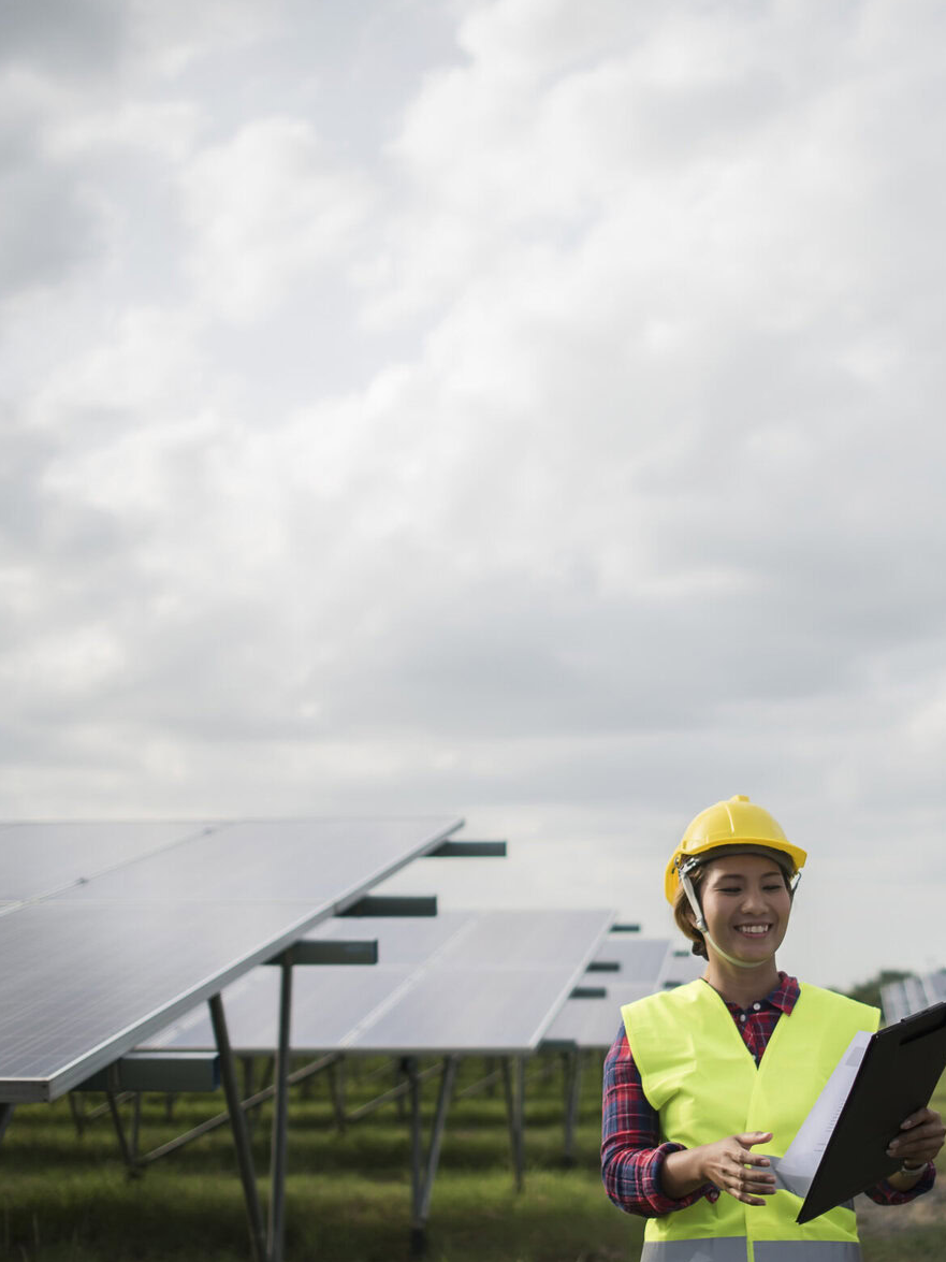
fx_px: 1604
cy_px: 674
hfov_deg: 32.1
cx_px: 736
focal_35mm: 44
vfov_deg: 42.9
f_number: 1.8
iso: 100
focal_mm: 28
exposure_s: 1/2500
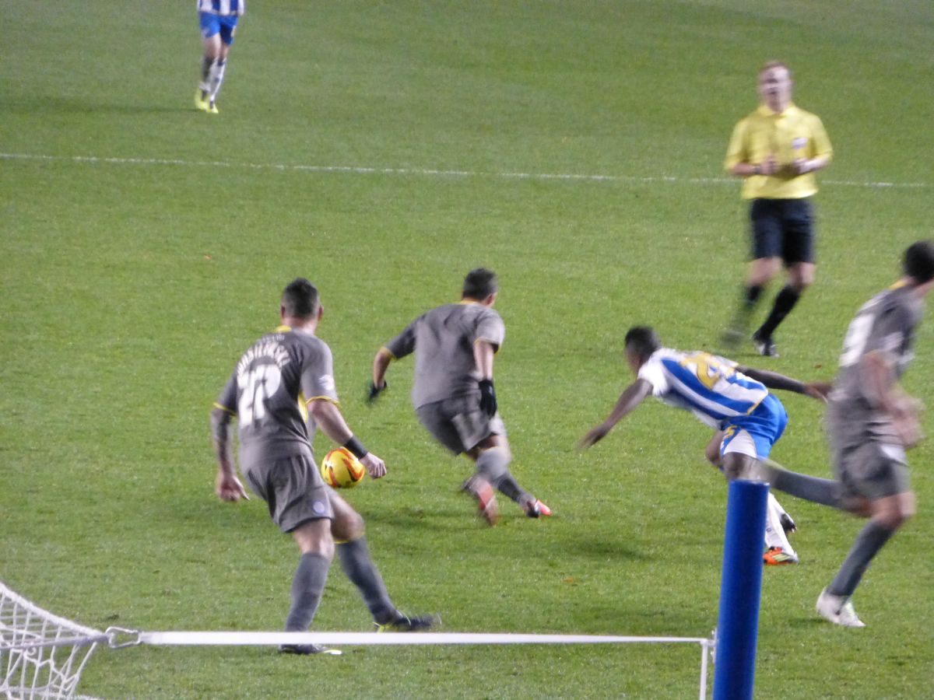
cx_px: 467
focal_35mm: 350
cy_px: 350
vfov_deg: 4.2
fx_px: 9444
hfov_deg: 5.7
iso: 1600
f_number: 5.9
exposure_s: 1/50
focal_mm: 62.5
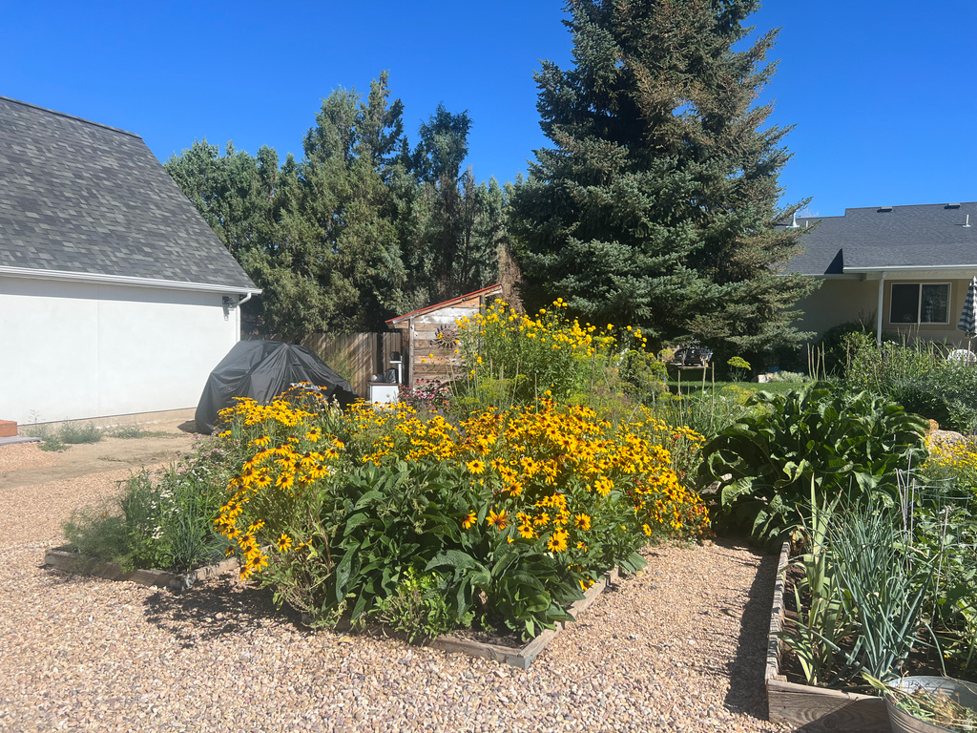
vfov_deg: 53.1
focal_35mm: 26
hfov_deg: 67.3
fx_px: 734
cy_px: 366
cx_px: 488
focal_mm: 5.7
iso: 50
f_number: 1.5
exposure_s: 1/3460
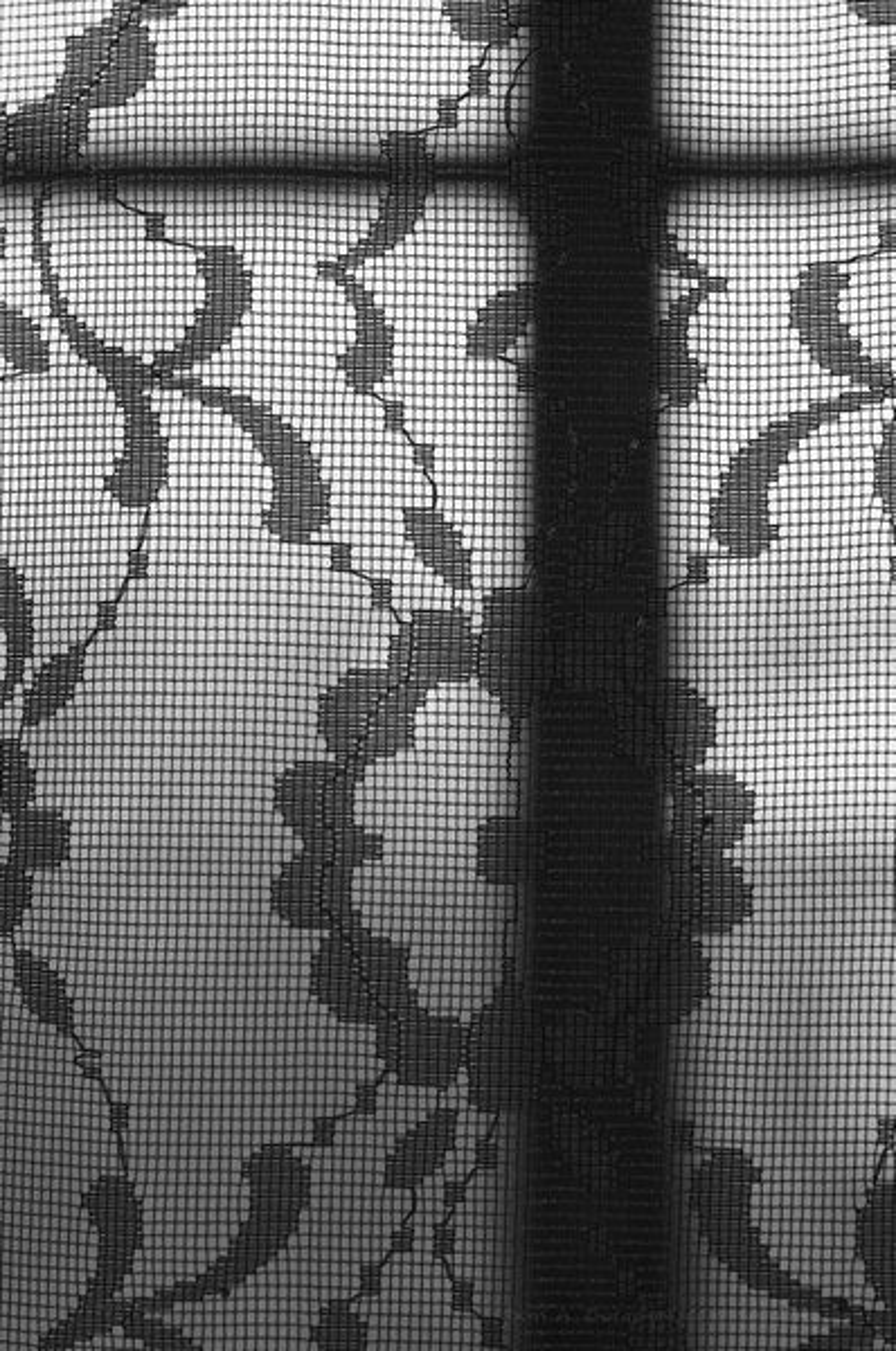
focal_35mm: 75
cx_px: 448
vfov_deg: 27.0
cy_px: 676
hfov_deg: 18.1
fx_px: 2810
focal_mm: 50
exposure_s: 1/200
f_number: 3.5
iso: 800
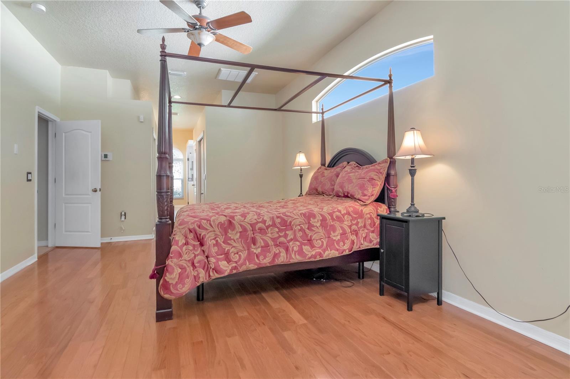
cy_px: 190
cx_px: 285
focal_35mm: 16
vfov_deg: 72.0
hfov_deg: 95.0
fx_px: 261
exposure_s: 1/40
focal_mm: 11
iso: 1600
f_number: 8
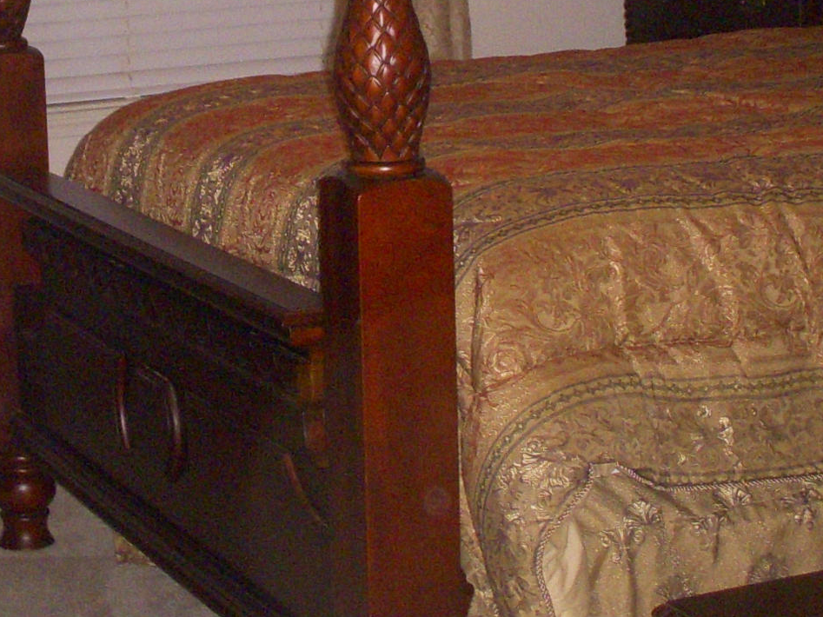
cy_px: -20
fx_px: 2544
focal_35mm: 107
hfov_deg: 18.3
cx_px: 258
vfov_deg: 13.6
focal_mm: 6.3
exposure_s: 1/125
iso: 400
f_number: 3.3
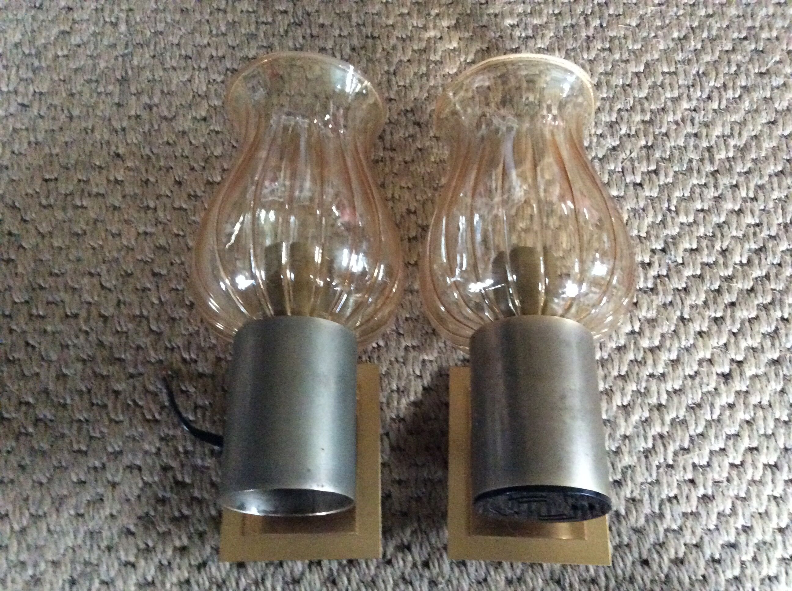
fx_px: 731
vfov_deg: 44.1
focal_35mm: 32
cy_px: 296
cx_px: 396
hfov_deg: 56.9
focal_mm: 3.3
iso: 500
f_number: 2.4
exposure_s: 1/17
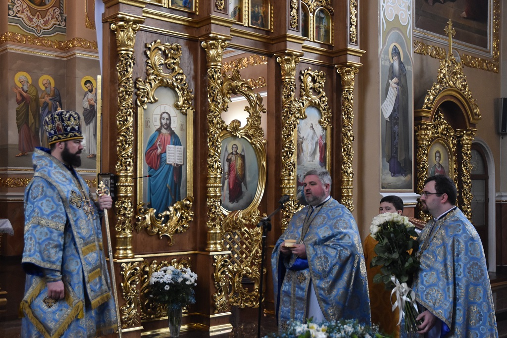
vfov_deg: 30.9
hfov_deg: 45.0
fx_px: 613
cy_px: 169
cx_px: 254
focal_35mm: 44
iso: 2000
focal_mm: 29
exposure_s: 1/125
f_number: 3.8
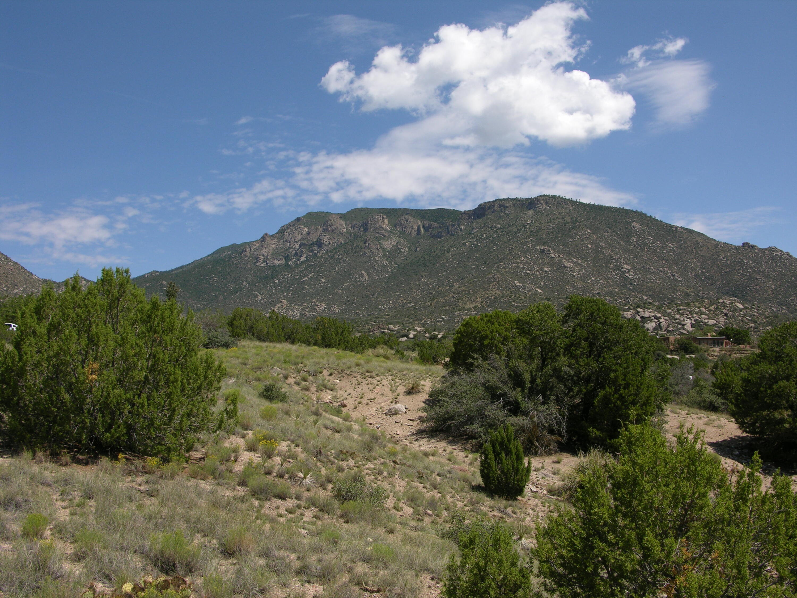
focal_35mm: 35
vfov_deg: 40.7
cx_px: 398
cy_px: 299
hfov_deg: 52.6
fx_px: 806
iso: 50
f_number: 6.3
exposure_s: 1/285
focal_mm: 8.9
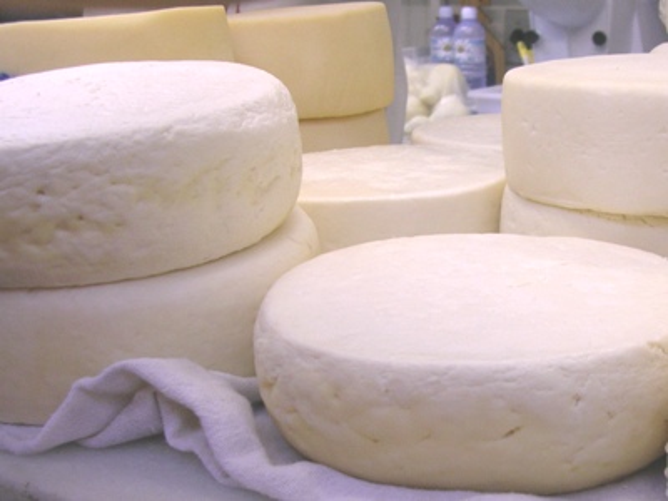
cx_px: 334
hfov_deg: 49.0
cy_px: 250
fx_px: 733
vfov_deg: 37.7
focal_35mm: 38
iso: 86
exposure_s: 1/29.4
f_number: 2.8
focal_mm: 5.8
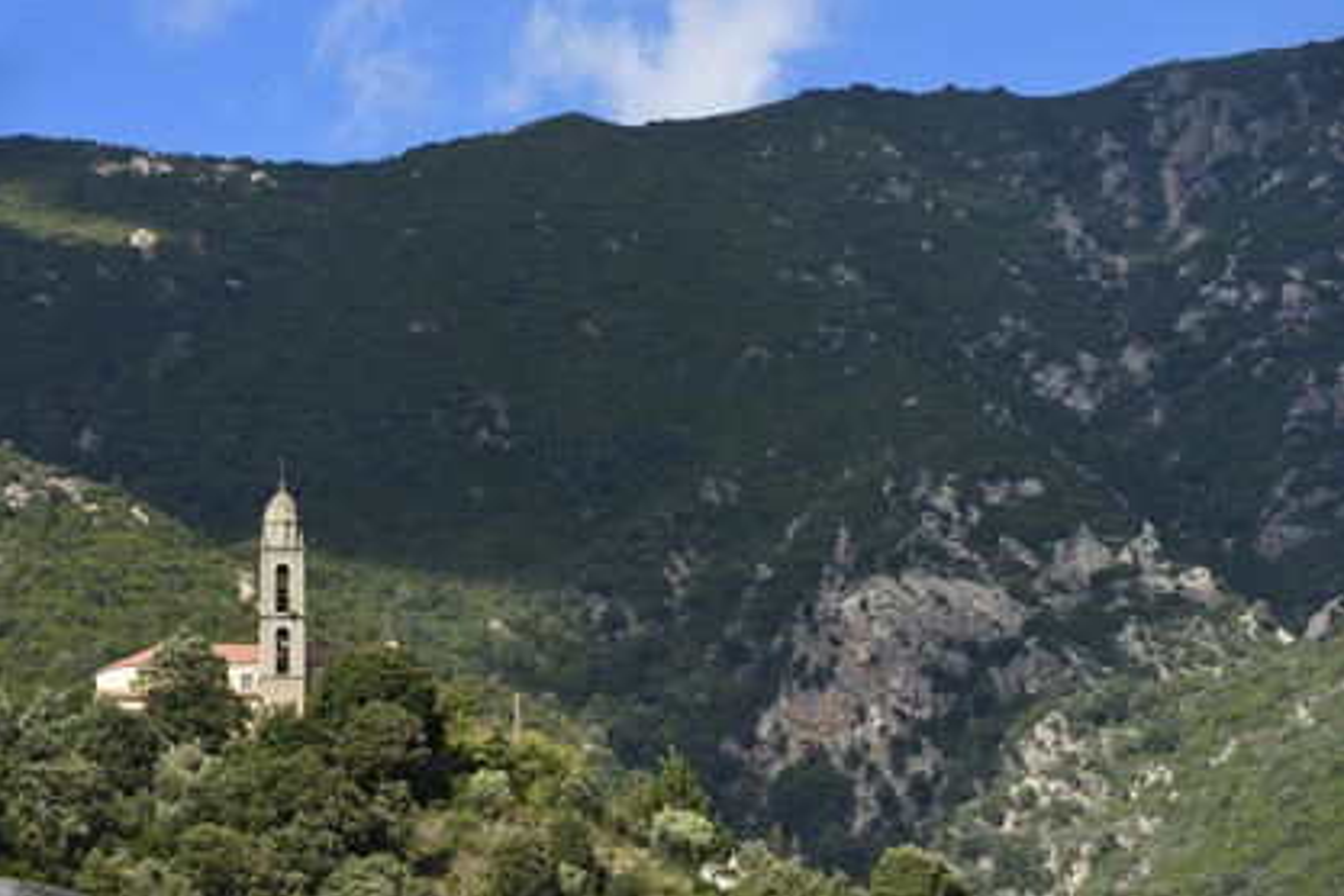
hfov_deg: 15.1
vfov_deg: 10.1
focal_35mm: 136
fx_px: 5077
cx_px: 670
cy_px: 448
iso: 200
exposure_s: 1/400
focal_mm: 135
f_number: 9
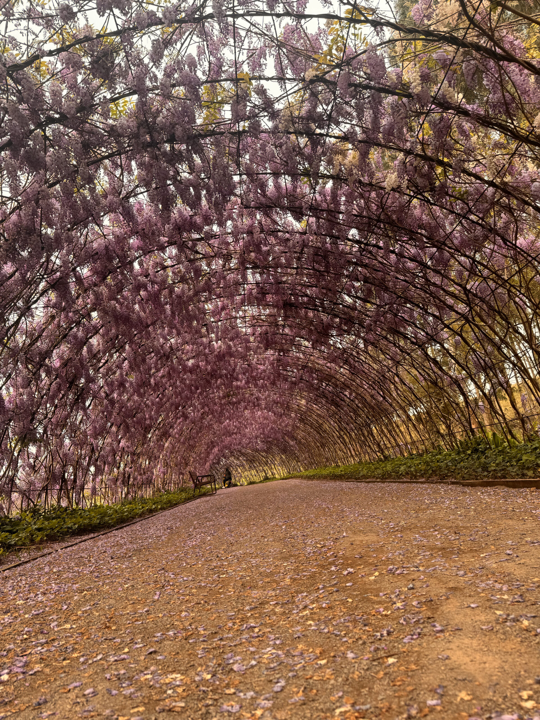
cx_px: 270
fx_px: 499
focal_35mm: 24
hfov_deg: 56.8
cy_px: 360
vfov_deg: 71.6
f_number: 1.78
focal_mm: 6.76
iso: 80
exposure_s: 1/213
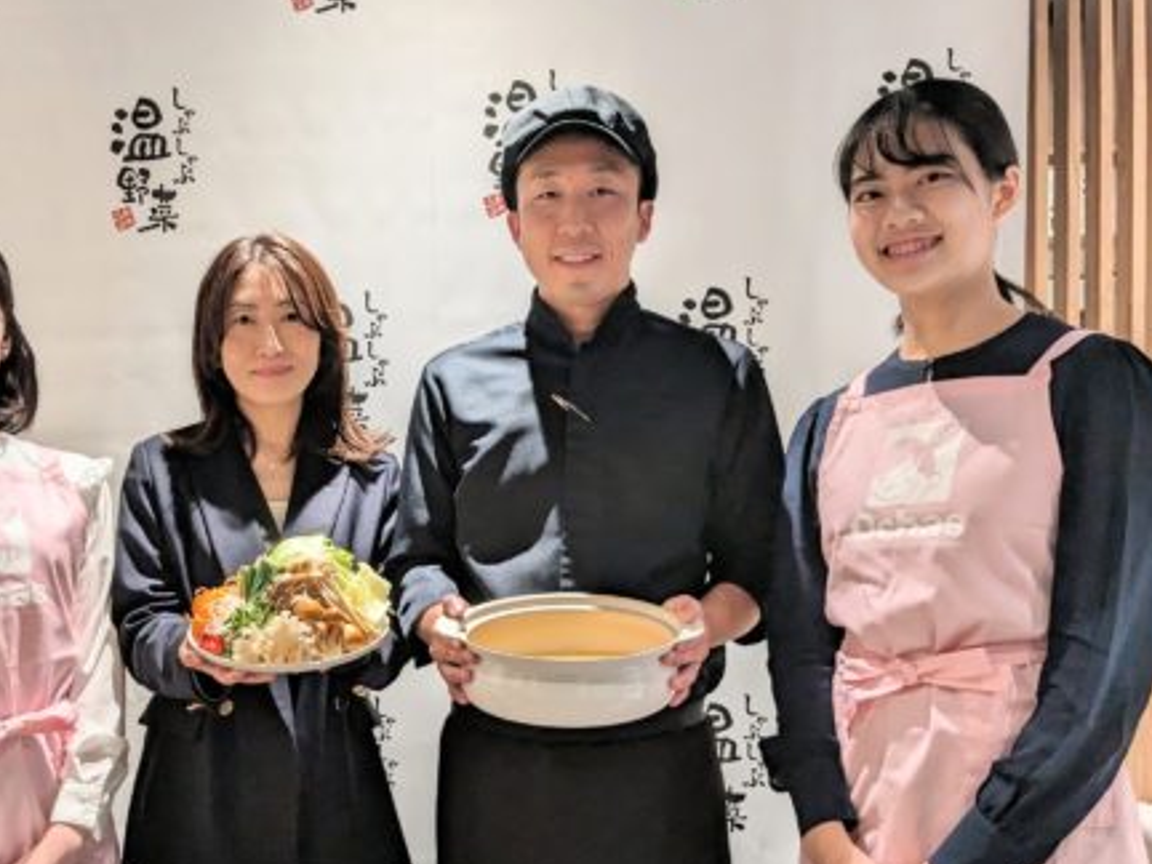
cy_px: 581
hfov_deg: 46.5
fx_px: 1331
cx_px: 448
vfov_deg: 35.6
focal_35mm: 40
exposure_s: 1/99.9
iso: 461
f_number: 1.73
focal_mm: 4.38
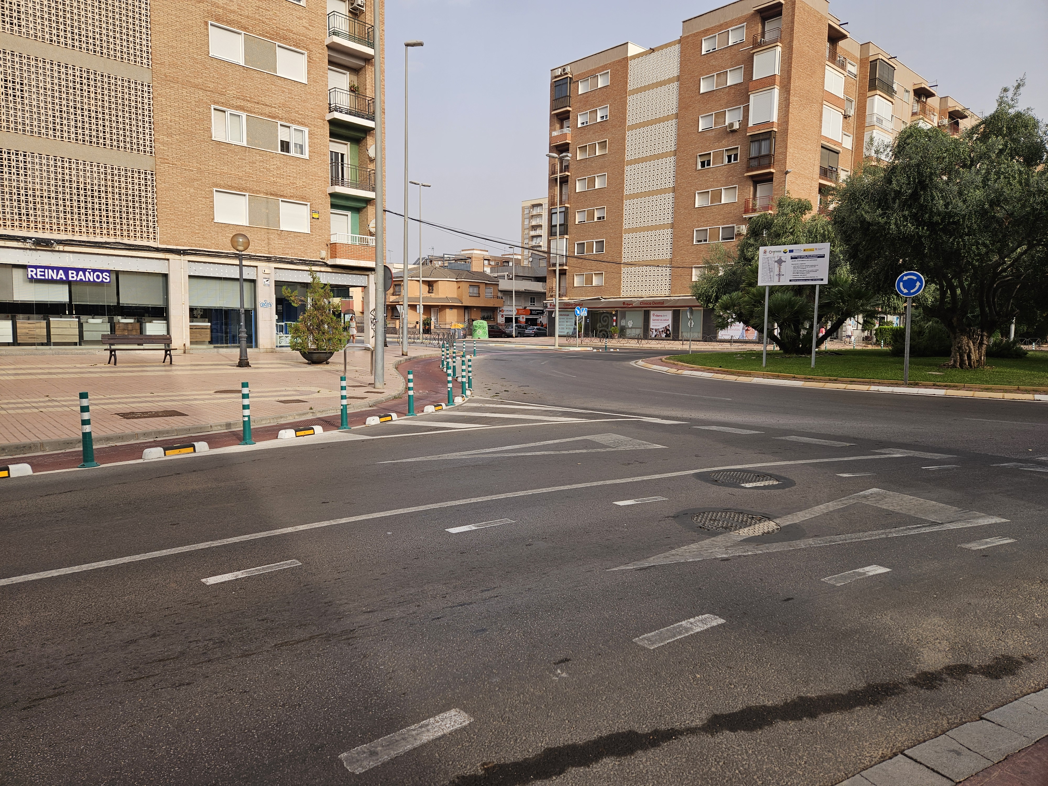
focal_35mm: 23
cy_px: 393
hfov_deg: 73.9
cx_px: 524
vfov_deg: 58.9
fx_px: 696
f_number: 1.8
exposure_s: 1/922
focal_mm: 5.4
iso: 25
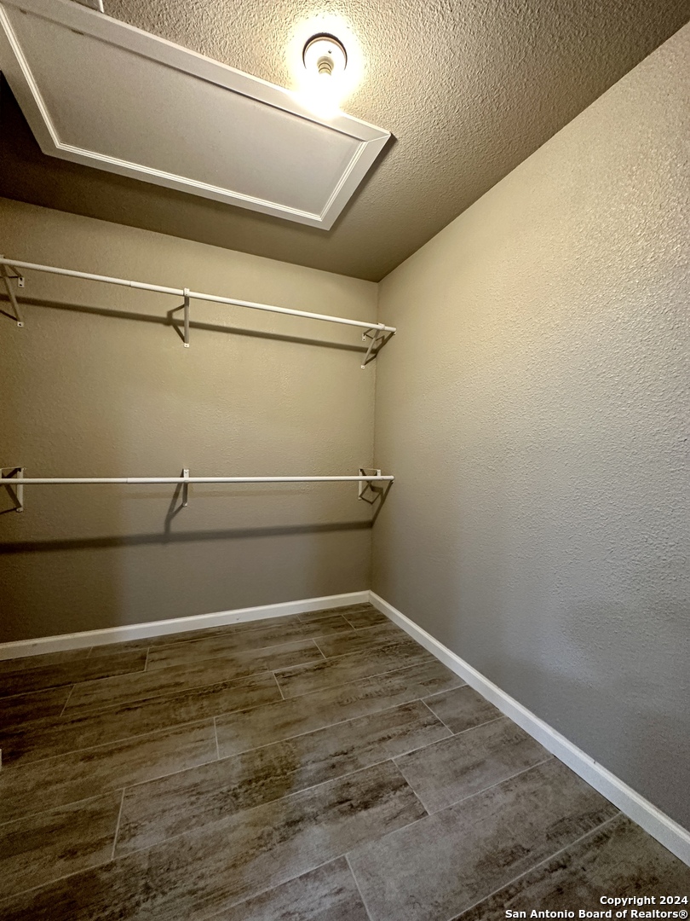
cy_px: 460
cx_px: 345
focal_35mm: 14
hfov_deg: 85.7
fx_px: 372
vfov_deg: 102.1
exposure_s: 1/60
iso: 320
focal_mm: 2.22
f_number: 2.2
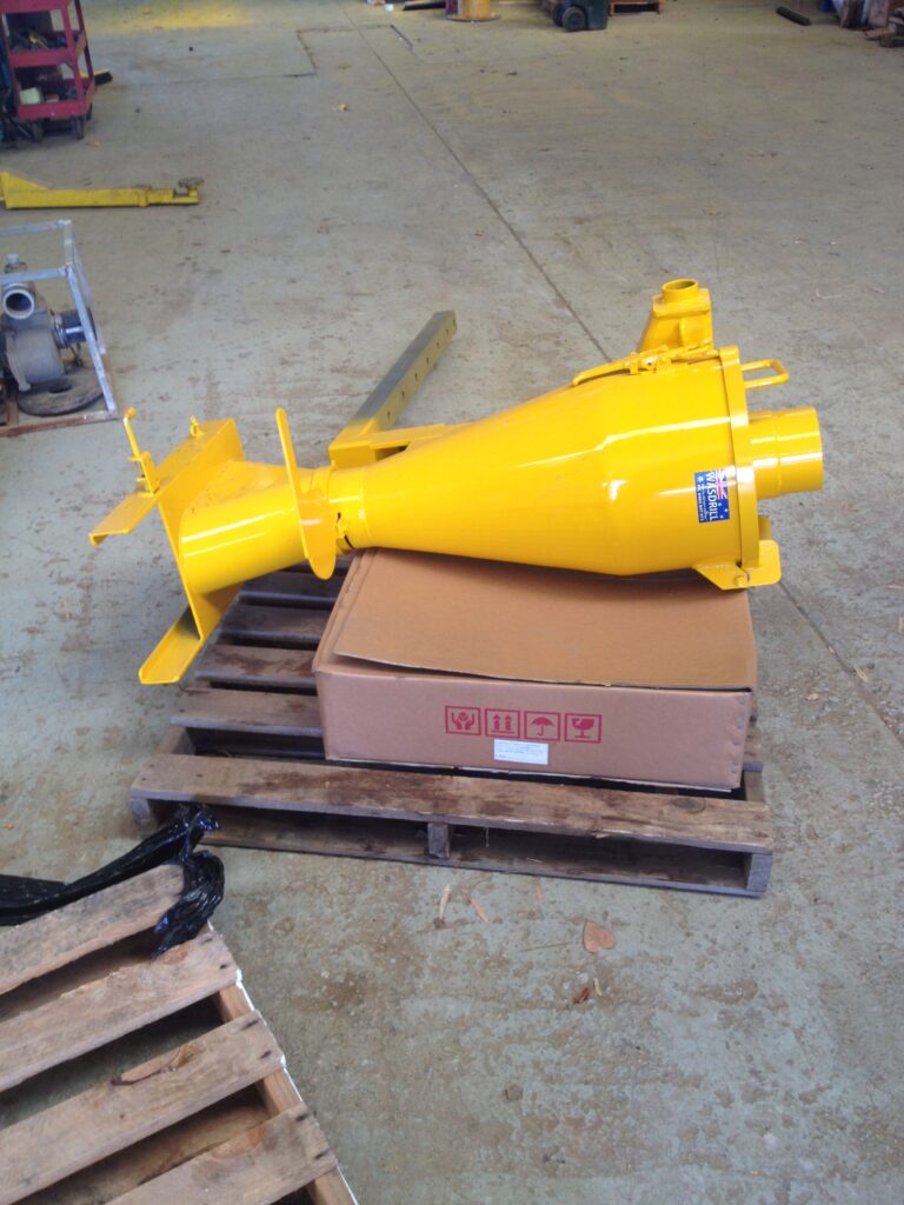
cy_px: 602
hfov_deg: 40.7
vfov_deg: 52.6
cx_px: 452
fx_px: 1219
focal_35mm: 35
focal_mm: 4.28
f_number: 2.4
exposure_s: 1/40
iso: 50
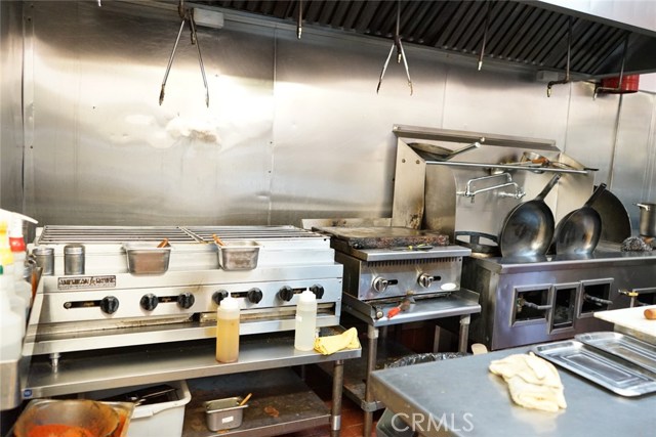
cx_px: 328
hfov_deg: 65.5
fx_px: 510
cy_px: 218
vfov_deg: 46.4
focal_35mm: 28
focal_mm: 28
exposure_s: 1/60
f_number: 3.5
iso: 5000
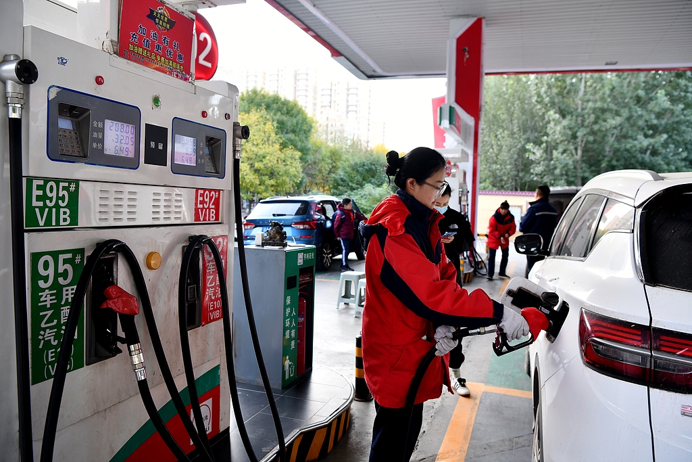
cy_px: 231
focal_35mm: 29
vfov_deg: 45.0
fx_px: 557
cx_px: 346
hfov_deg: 63.7
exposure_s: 1/80
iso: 400
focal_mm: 29
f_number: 4.5
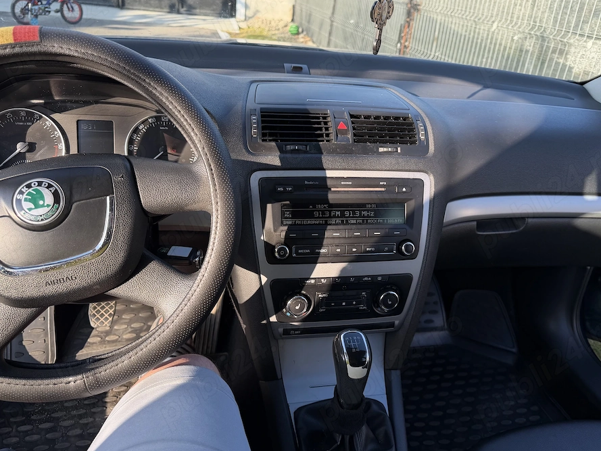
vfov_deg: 51.3
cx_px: 311
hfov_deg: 65.3
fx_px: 469
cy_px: 209
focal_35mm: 27
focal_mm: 6.76
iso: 80
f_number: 1.78
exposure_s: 1/598
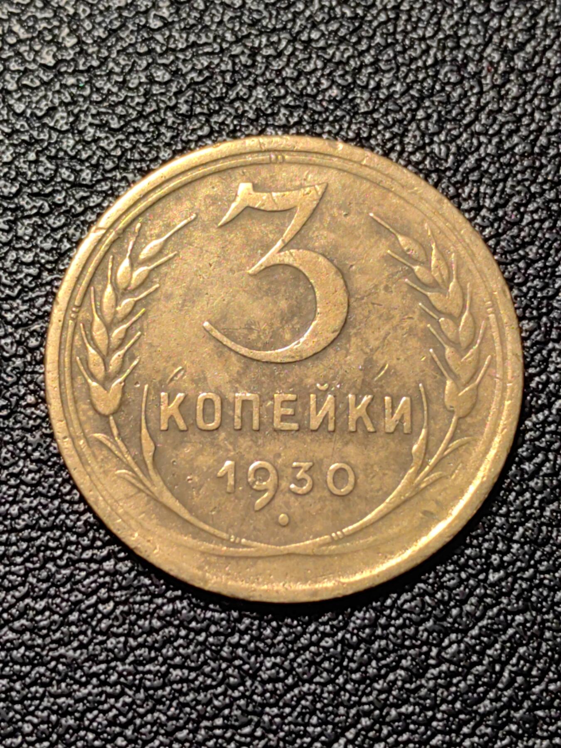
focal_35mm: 91
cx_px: 280
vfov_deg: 21.5
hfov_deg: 16.2
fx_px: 1966
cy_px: 374
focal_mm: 5.75
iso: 50
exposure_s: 1/112
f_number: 2
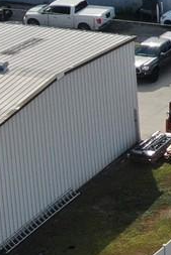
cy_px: -135
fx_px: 1686
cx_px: 492
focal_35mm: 237
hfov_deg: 5.5
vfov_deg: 8.5
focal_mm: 6.21
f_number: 3.3
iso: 100
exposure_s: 1/1000
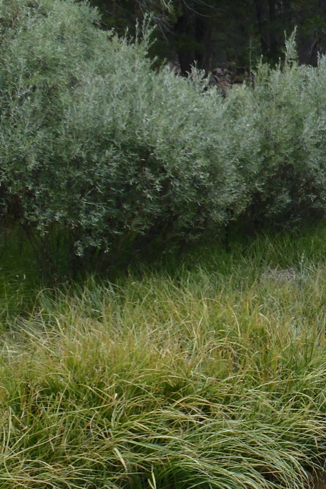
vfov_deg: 26.6
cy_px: 378
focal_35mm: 75
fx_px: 1019
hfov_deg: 15.3
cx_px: 616
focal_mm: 5
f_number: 3.9
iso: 80
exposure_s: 1/125
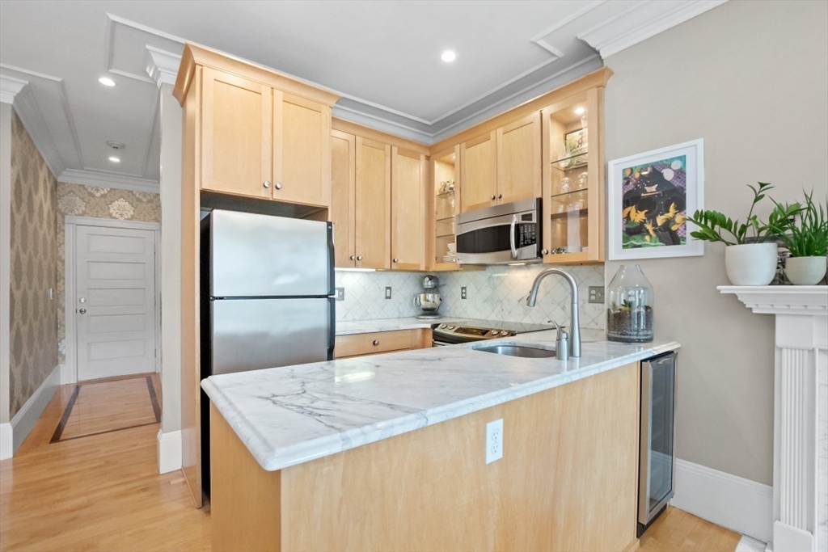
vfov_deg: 77.3
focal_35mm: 15
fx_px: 345
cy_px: 276
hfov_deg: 100.4
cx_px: 414
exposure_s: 1/80
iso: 800
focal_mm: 10
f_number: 5
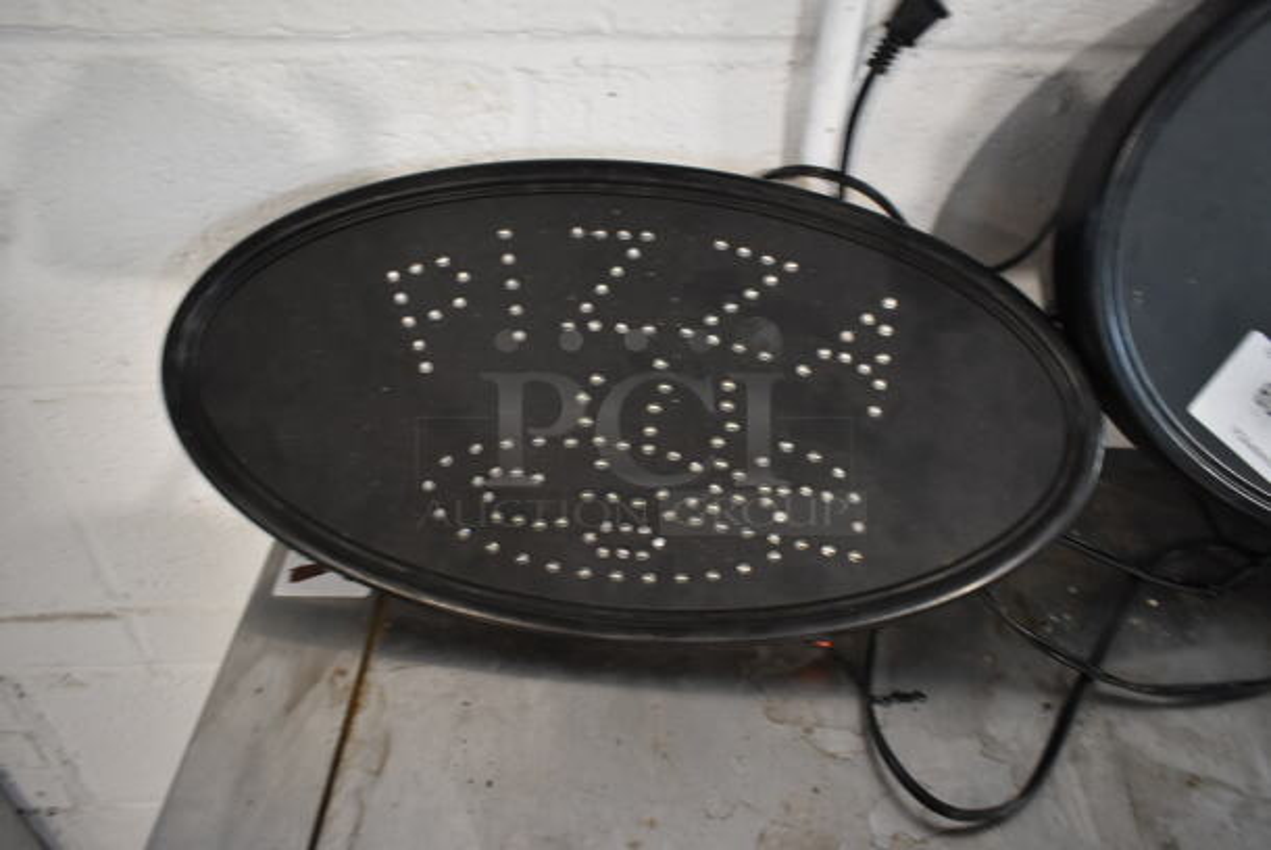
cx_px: 636
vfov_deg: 48.0
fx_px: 954
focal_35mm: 27
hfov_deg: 67.3
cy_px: 425
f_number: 3.5
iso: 800
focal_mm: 18
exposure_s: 1/30
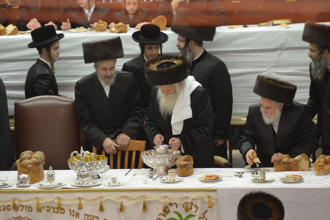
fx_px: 3575
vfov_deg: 3.5
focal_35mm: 390
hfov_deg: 5.3
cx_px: 165
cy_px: 110
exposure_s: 1/125
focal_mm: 390
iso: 2200
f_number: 5.6
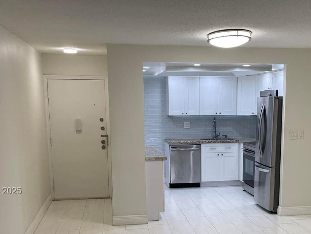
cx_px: 204
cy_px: 191
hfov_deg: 37.8
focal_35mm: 50
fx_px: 449
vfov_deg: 28.4
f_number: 1.6
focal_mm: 4.2
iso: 64
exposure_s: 1/120
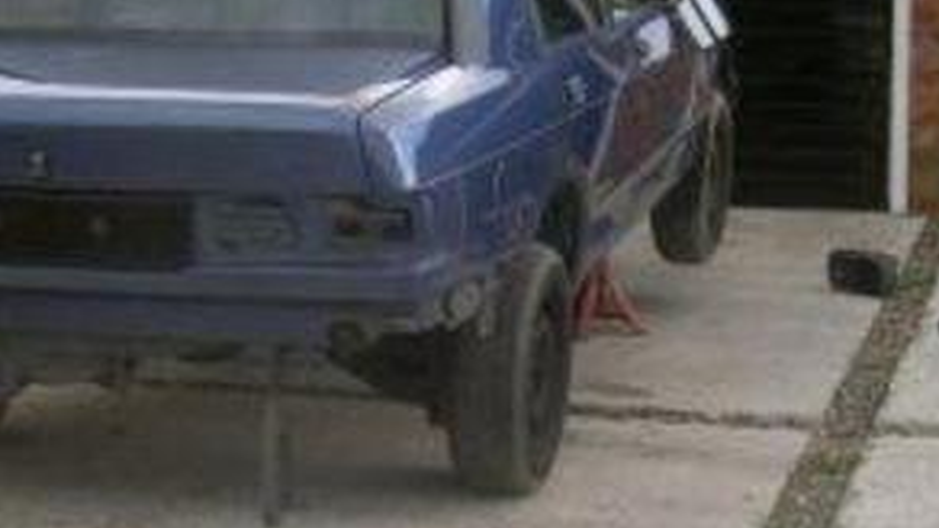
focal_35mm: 93
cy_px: 383
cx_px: 305
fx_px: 2315
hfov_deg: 22.8
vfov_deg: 13.0
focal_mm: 8
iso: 100
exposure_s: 1/164
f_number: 4.7
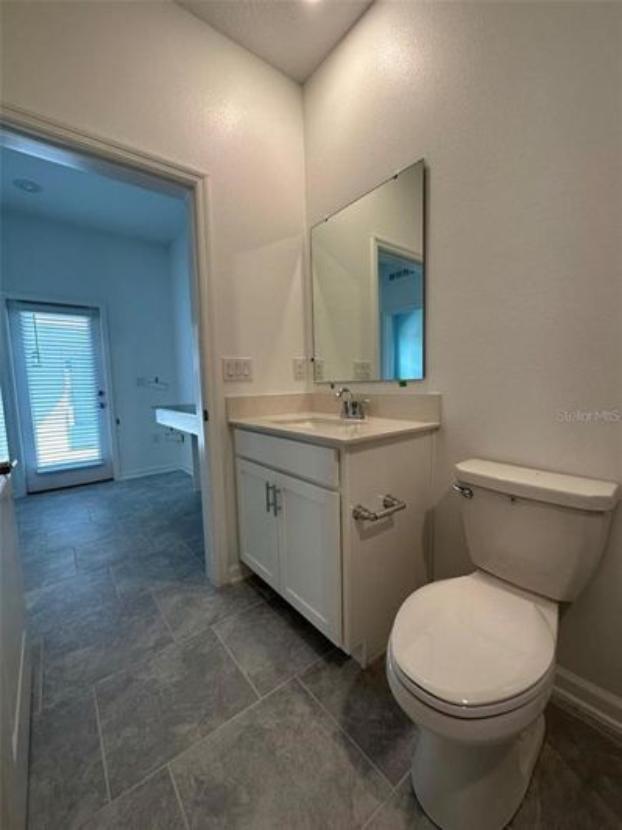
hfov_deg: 85.7
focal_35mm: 14
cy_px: 415
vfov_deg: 102.1
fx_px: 335
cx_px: 311
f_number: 2.2
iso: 160
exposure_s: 1/120
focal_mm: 2.22
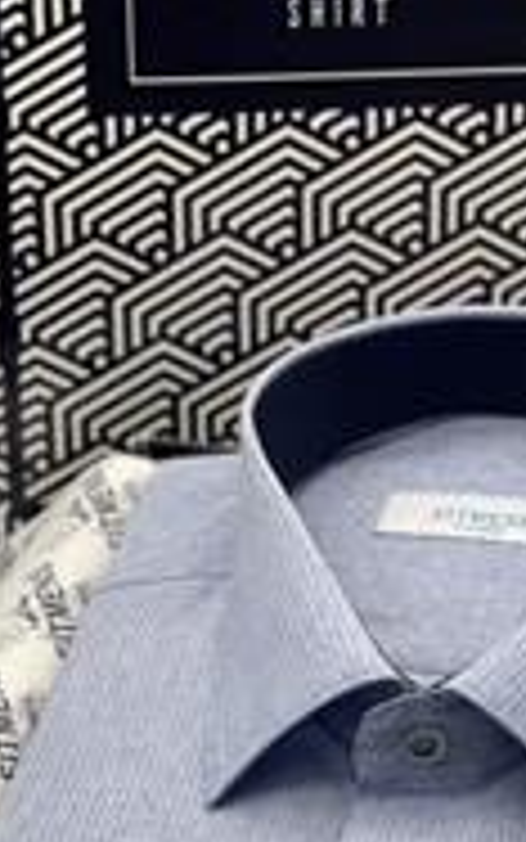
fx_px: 2796
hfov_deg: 10.7
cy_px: 669
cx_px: 319
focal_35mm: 122
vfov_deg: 17.0
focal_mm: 6
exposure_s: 1/100
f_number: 2
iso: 25
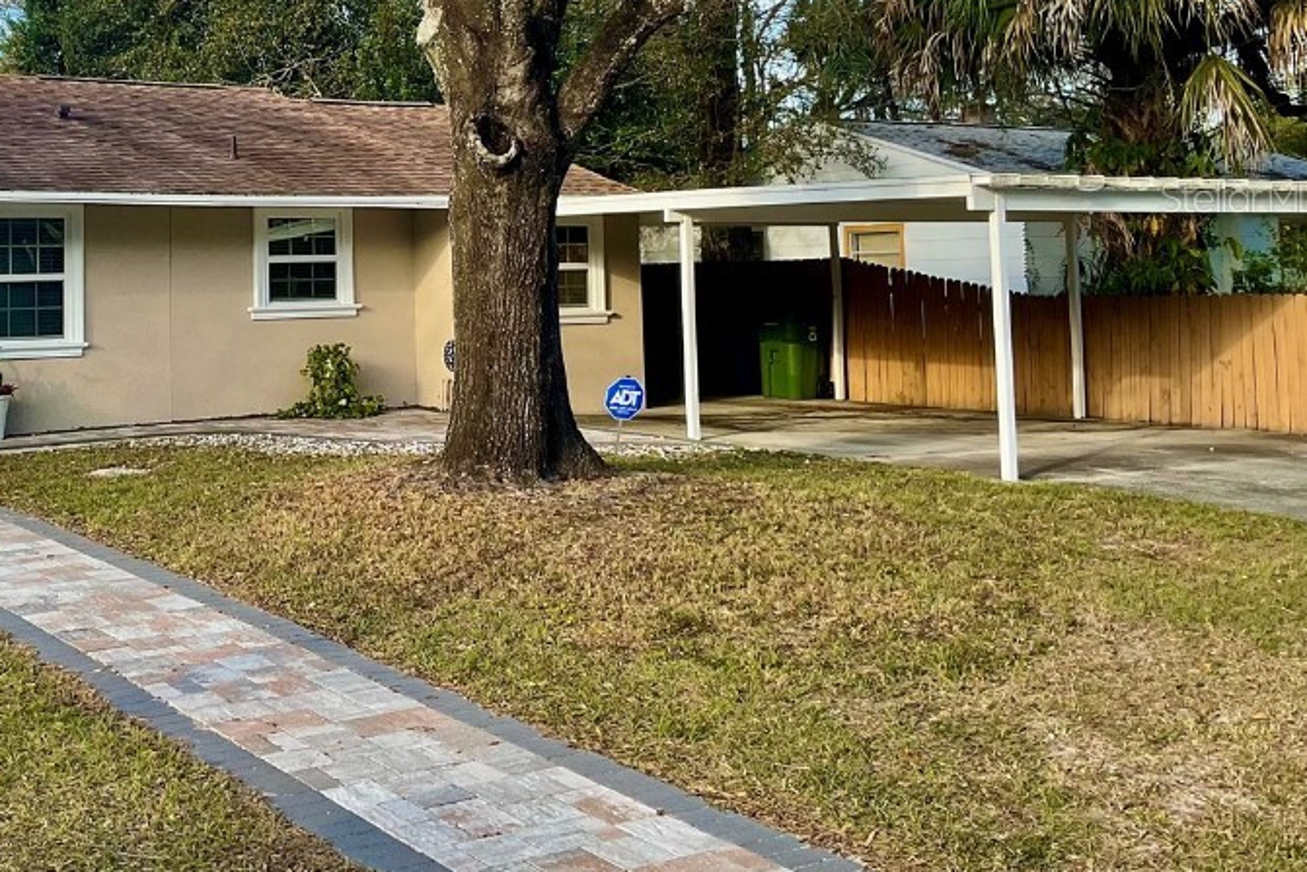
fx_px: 1671
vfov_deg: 28.7
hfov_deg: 41.6
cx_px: 347
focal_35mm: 46
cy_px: 197
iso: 16
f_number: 1.8
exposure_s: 1/545
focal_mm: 3
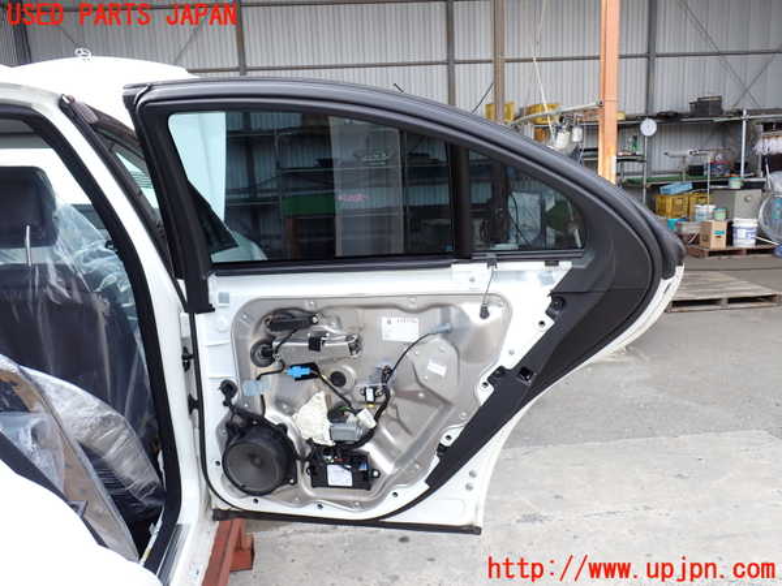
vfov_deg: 46.8
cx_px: 391
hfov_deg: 60.0
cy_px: 293
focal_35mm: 30
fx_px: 678
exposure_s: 1/125
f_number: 3.2
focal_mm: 5.4
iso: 100
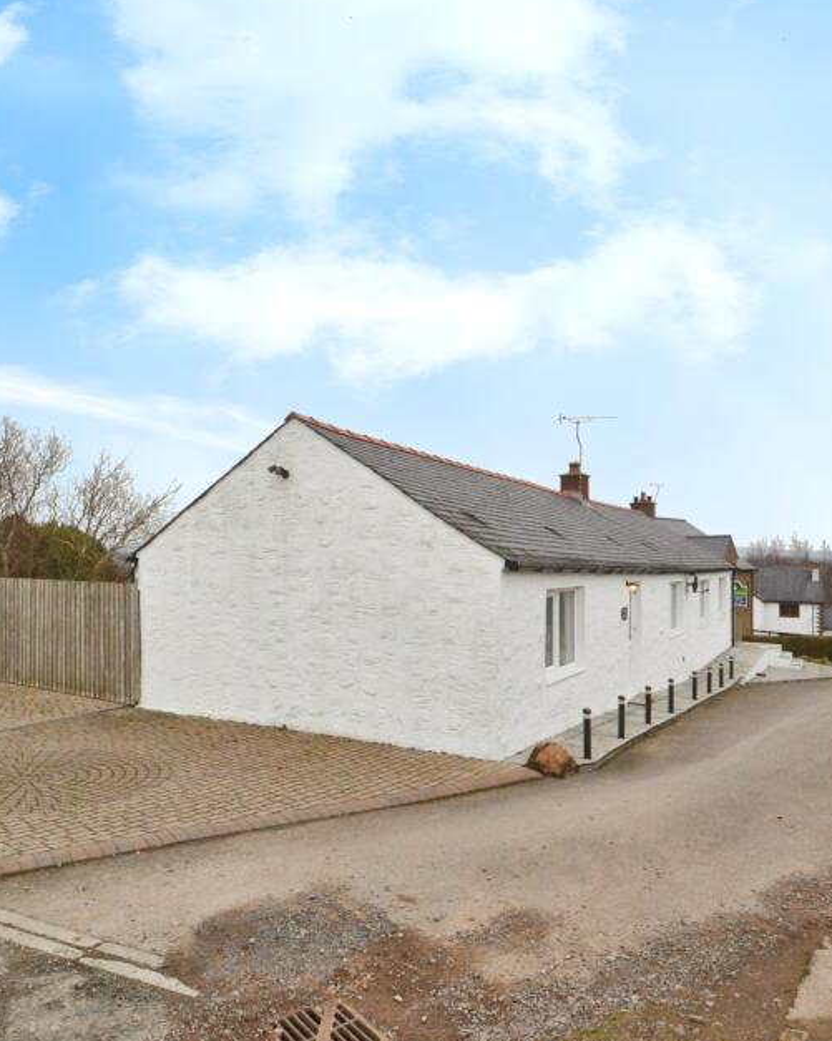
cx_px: 365
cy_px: 557
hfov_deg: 60.7
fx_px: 708
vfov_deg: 72.5
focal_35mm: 23
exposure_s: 1/800
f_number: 9
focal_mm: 10
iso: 1000
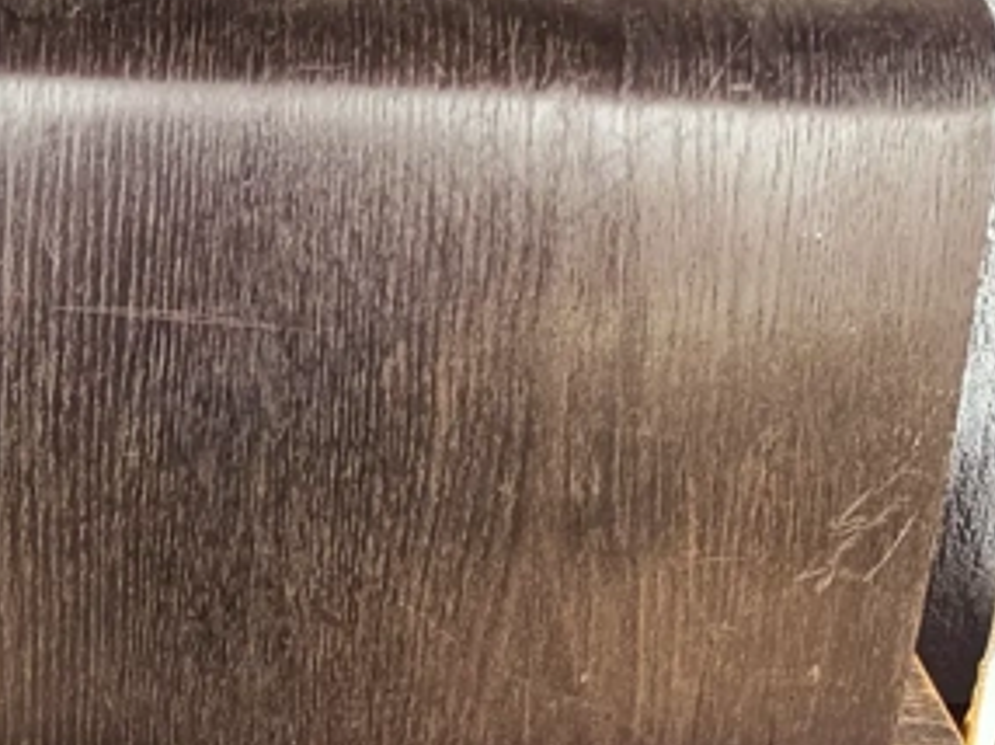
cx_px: 115
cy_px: 1138
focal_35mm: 84
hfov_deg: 22.8
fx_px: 2412
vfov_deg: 16.0
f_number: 1.7
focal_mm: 5.27
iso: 417
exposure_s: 1/33.3
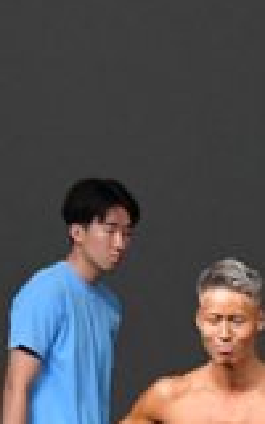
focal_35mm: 830
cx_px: 921
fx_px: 9591
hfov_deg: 1.6
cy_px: 607
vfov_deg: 2.5
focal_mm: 112
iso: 4000
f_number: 5.6
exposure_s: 1/400
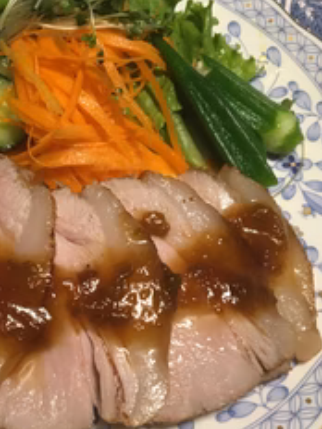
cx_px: 70
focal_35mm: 50
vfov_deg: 38.1
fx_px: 620
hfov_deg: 28.6
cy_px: 174
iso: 80
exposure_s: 1/30
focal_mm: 4.15
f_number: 2.2
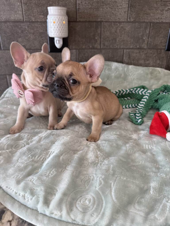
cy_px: 113
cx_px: 85
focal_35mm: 24
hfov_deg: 56.8
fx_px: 157
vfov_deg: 71.6
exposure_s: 1/120
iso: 100
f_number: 1.78
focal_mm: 6.76
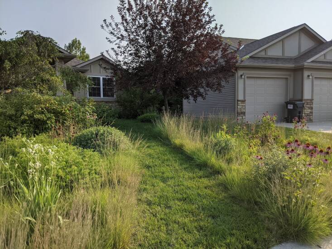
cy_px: 124
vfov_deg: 51.4
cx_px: 166
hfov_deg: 65.3
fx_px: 259
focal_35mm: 27
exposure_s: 1/3356
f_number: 1.8
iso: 47
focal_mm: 4.44
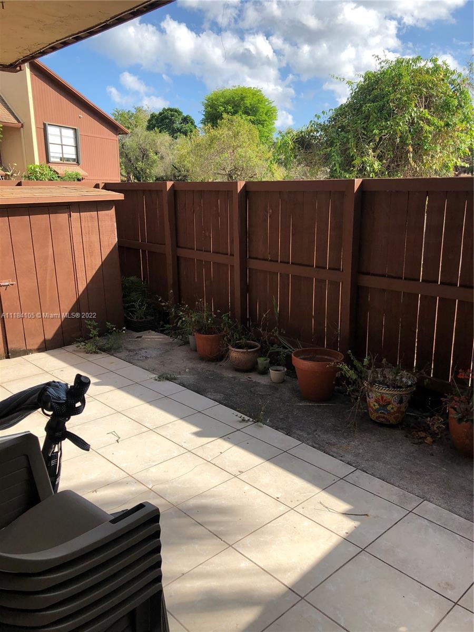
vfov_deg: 63.4
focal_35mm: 28
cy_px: 316
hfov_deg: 49.7
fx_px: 511
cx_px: 237
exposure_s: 1/1473
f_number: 1.8
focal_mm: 3.99
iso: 20
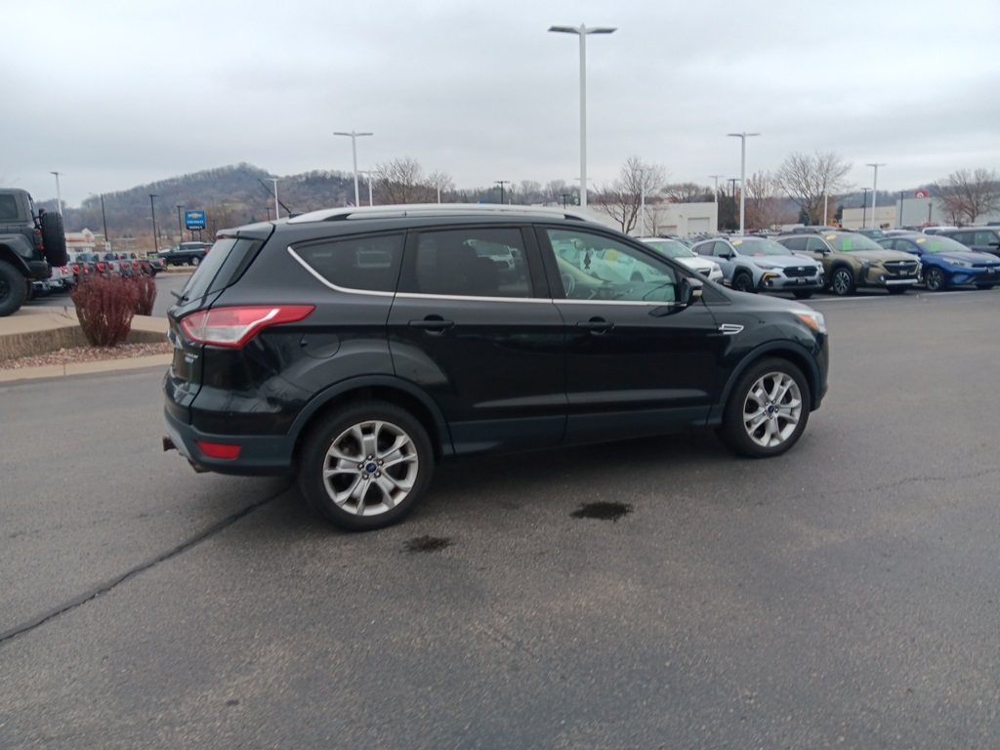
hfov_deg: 67.3
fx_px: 751
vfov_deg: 53.1
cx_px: 500
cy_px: 375
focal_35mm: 26
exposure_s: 1/105
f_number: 1.8
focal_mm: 3.98
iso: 100
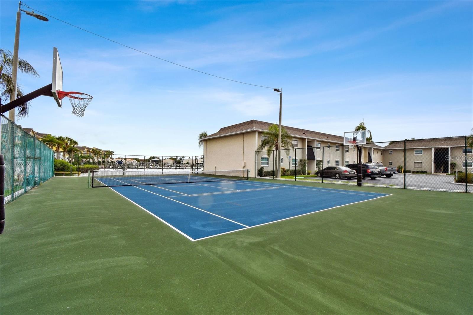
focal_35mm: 15
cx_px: 236
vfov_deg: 77.3
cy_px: 158
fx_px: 197
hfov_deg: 100.4
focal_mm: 10
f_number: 7.1
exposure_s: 1/250
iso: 100
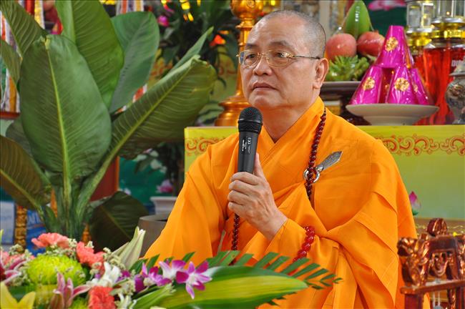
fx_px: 1645
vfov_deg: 10.7
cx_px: 232
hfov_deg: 16.1
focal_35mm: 128
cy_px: 154
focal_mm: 85
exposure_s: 1/10
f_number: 5.6
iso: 360
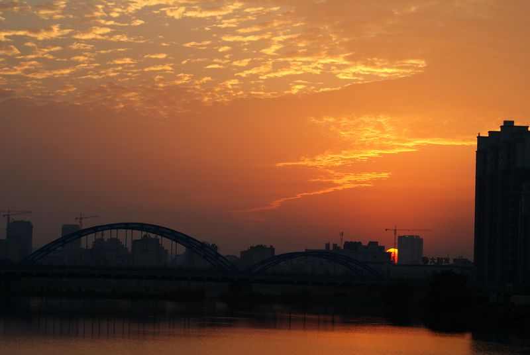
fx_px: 1659
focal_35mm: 112
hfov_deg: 18.2
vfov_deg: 12.2
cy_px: 178
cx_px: 265
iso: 100
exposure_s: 1/160
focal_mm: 75
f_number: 6.3
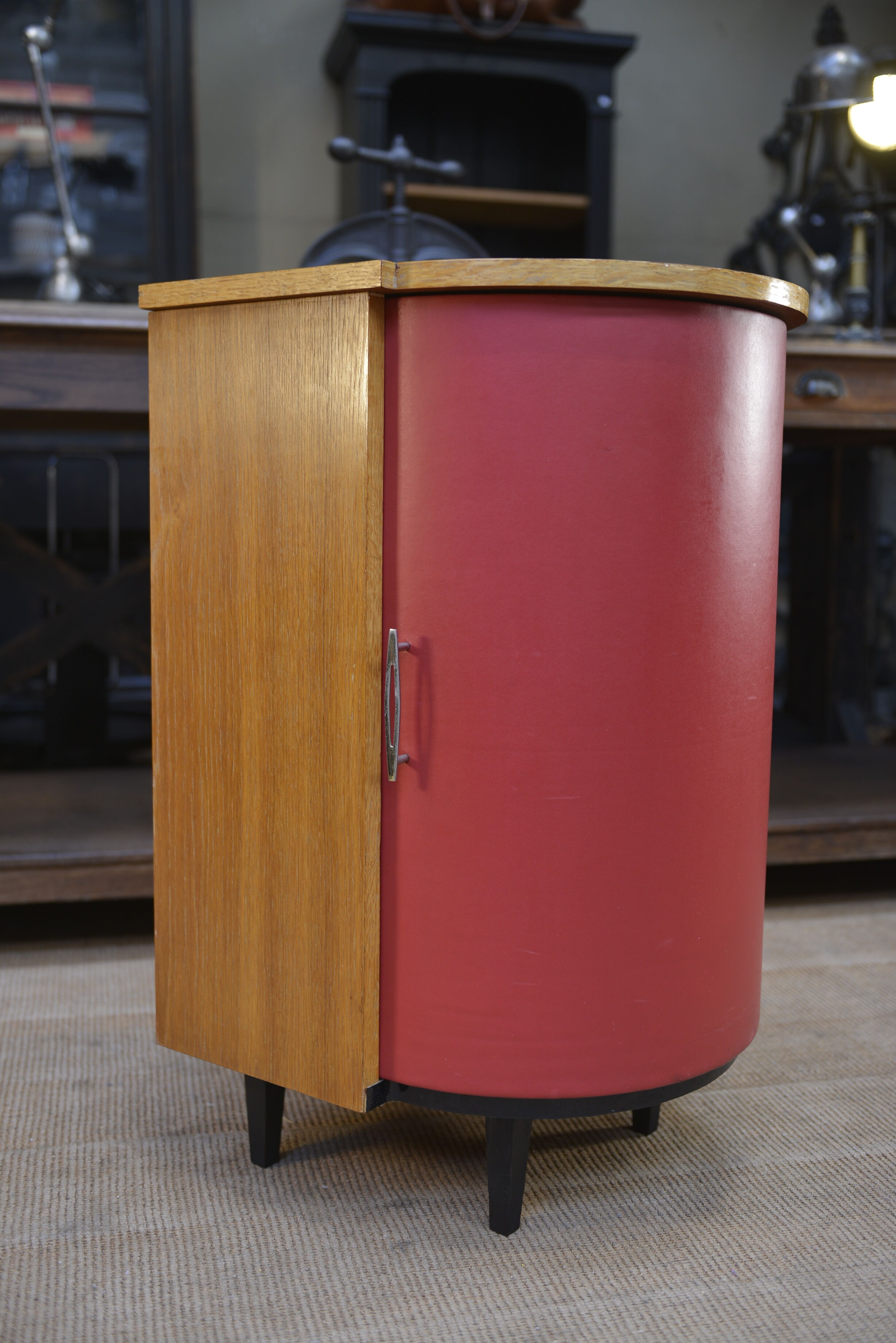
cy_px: 672
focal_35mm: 38
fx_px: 1417
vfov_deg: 50.7
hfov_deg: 35.1
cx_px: 448
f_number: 2.8
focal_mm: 38
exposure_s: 1/50
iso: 250
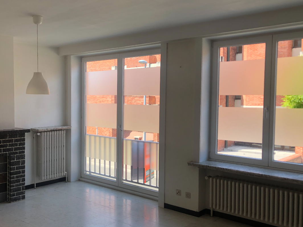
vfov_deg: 37.7
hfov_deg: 48.4
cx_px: 109
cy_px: 118
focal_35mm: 38
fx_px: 333
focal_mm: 3.99
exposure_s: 1/206
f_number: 1.8
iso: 20
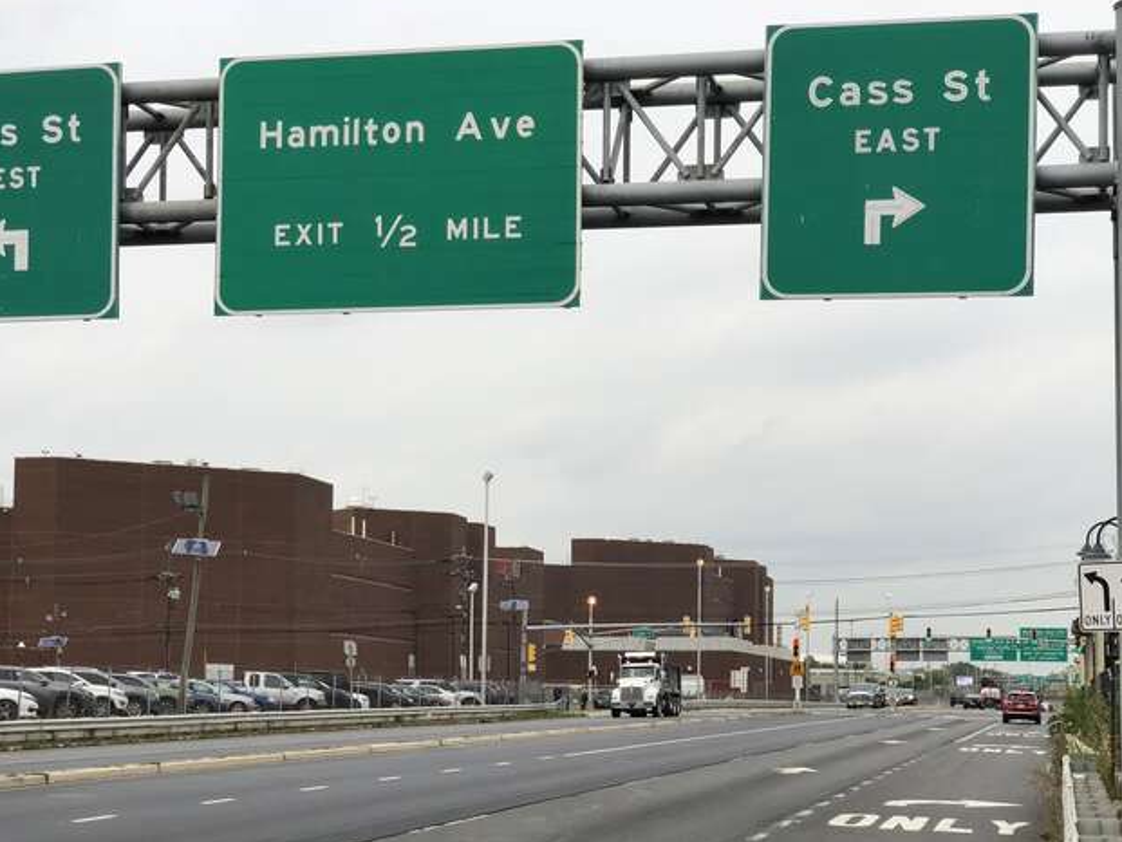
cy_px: 524
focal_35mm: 67
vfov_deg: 21.9
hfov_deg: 29.0
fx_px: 2172
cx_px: 546
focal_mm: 6
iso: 16
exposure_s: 1/1171
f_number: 2.4
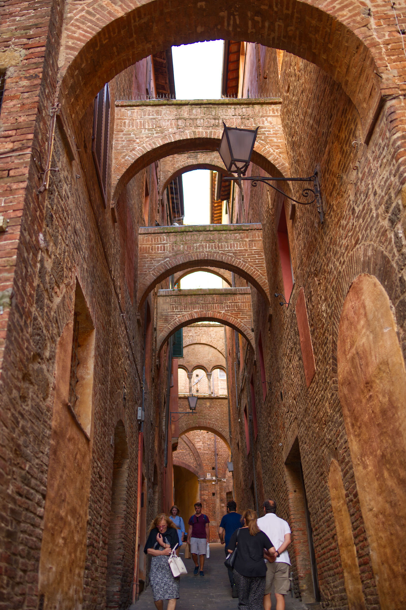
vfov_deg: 54.4
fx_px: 592
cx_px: 203
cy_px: 305
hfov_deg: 37.8
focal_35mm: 35
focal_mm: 35
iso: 200
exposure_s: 1/200
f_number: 1.8
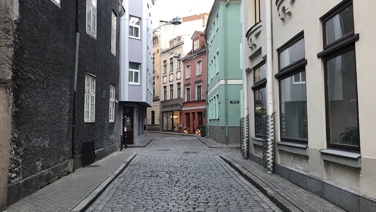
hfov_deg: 58.0
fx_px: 339
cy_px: 99
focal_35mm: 34
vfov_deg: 34.6
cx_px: 176
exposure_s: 1/33
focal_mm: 3.99
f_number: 1.8
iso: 40
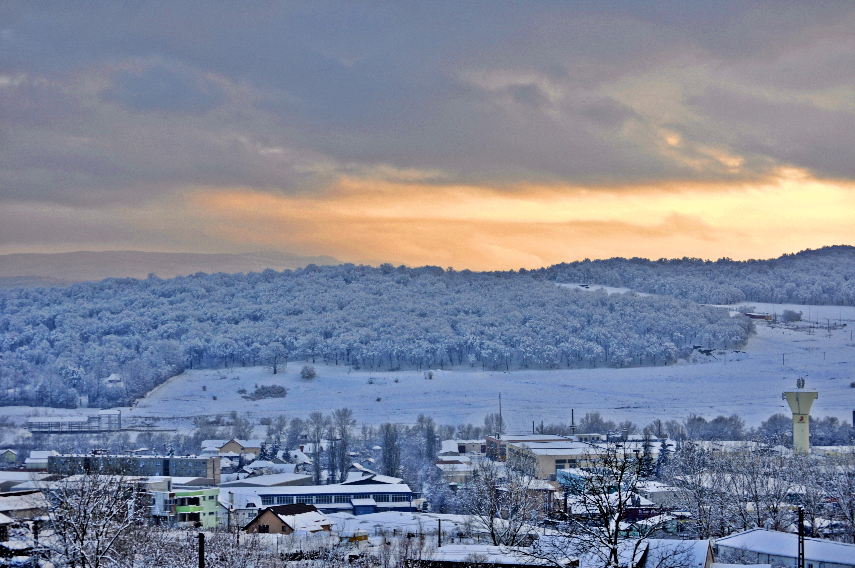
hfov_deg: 22.6
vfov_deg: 15.2
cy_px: 284
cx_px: 428
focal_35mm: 90
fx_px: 2135
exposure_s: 1/200
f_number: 7.1
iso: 200
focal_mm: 60
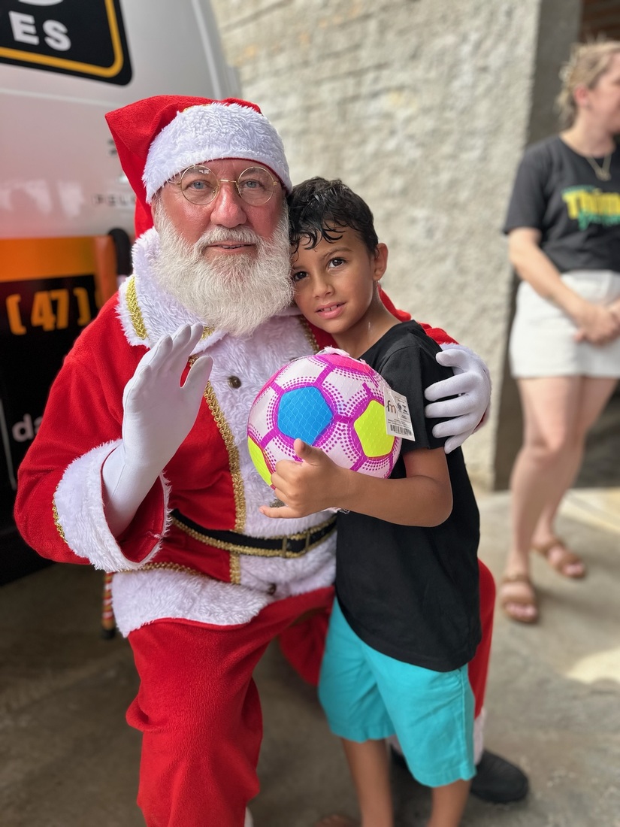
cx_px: 310
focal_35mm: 24
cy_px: 414
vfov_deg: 71.6
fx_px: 573
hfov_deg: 56.8
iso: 80
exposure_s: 1/894
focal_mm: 6.86
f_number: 1.78
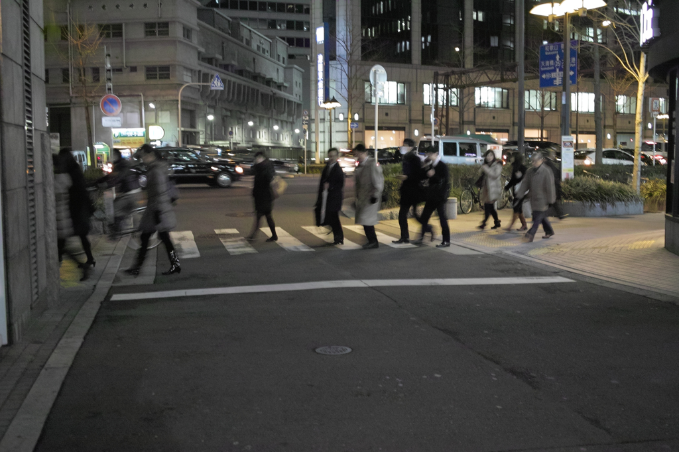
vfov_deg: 32.6
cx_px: 340
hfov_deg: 47.4
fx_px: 773
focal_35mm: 41
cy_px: 226
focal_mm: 24.2
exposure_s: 1/10
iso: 800
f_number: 2.8
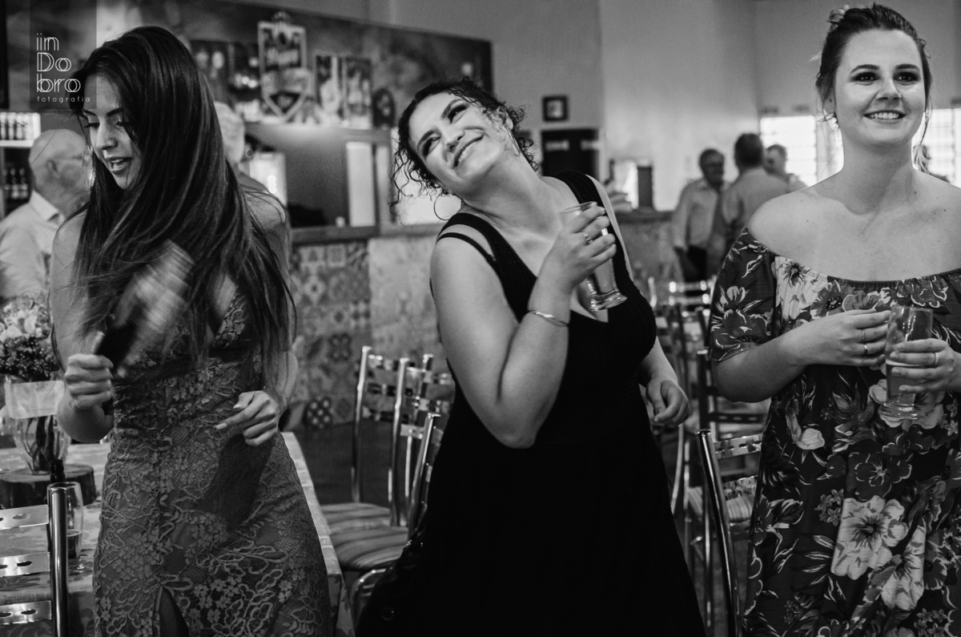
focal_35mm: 52
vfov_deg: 25.6
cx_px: 480
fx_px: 1399
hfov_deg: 37.9
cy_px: 318
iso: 1250
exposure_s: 1/125
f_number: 2.8
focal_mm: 35
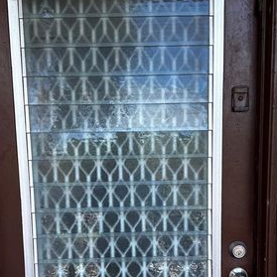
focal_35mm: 55
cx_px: 139
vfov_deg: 30.7
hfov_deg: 31.1
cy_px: 197
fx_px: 498
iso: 40
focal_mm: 5.7
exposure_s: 1/230
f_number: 1.5
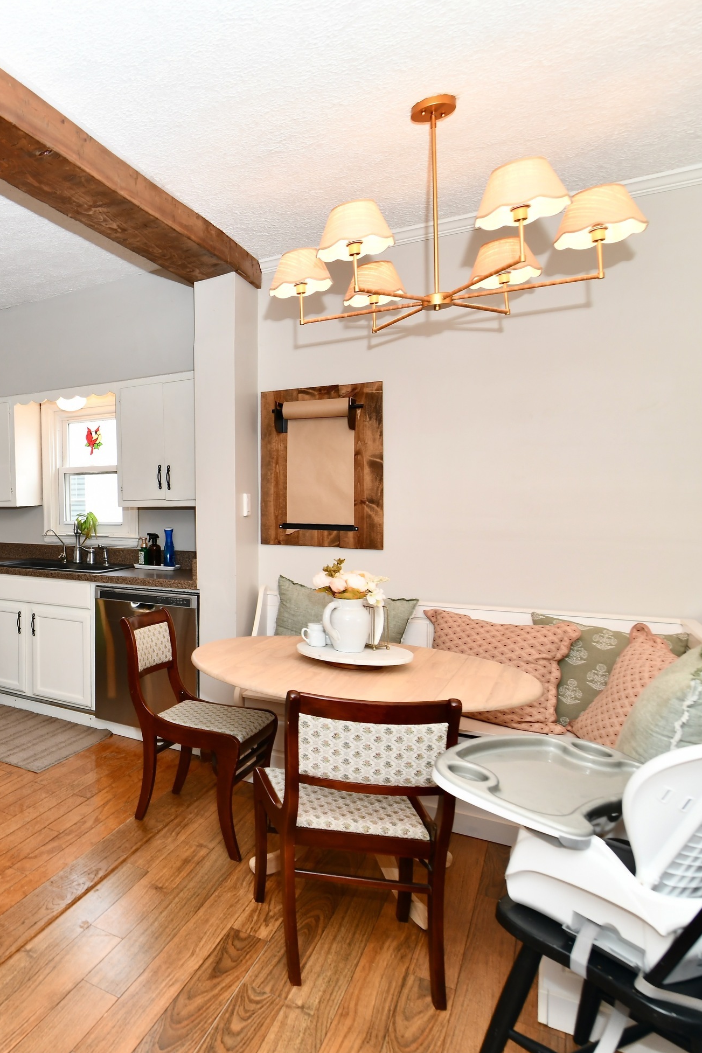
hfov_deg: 42.8
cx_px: -92
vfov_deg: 78.6
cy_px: 532
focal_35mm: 22
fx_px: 644
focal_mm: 14
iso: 400
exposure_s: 1/60
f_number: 5.6
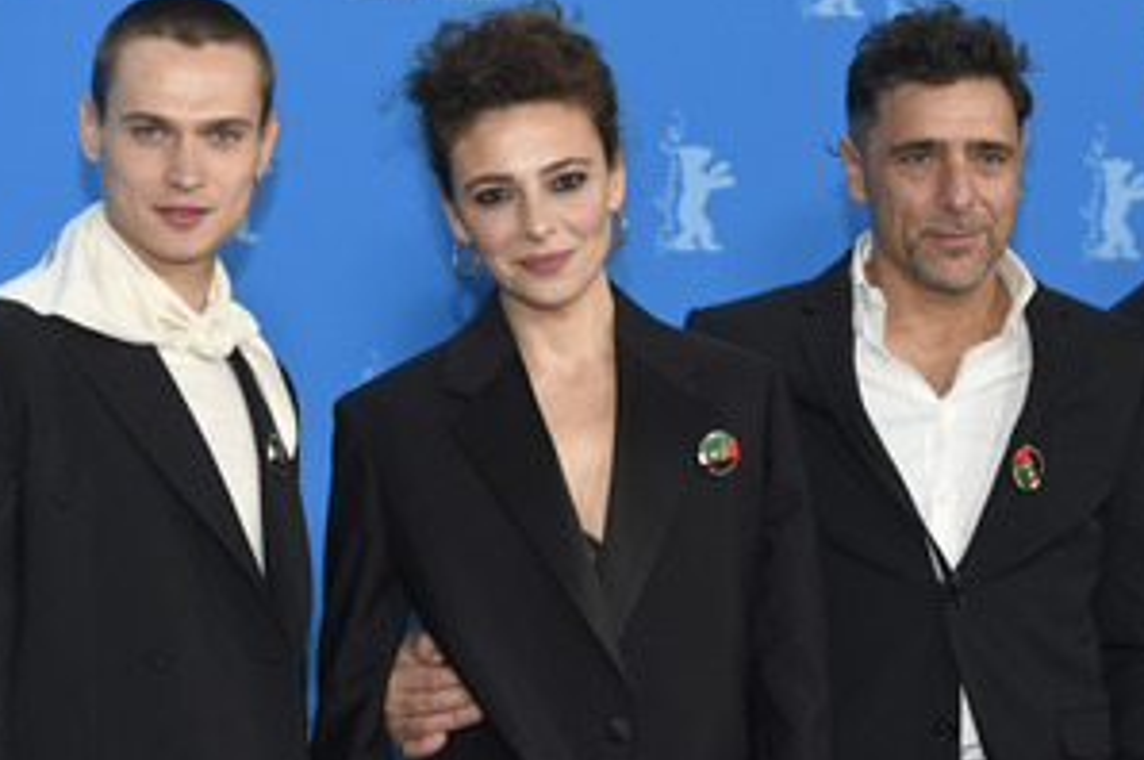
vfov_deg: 12.9
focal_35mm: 106
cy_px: 395
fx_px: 3365
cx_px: 747
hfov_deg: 19.2
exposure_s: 1/400
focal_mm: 70
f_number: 4
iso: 640
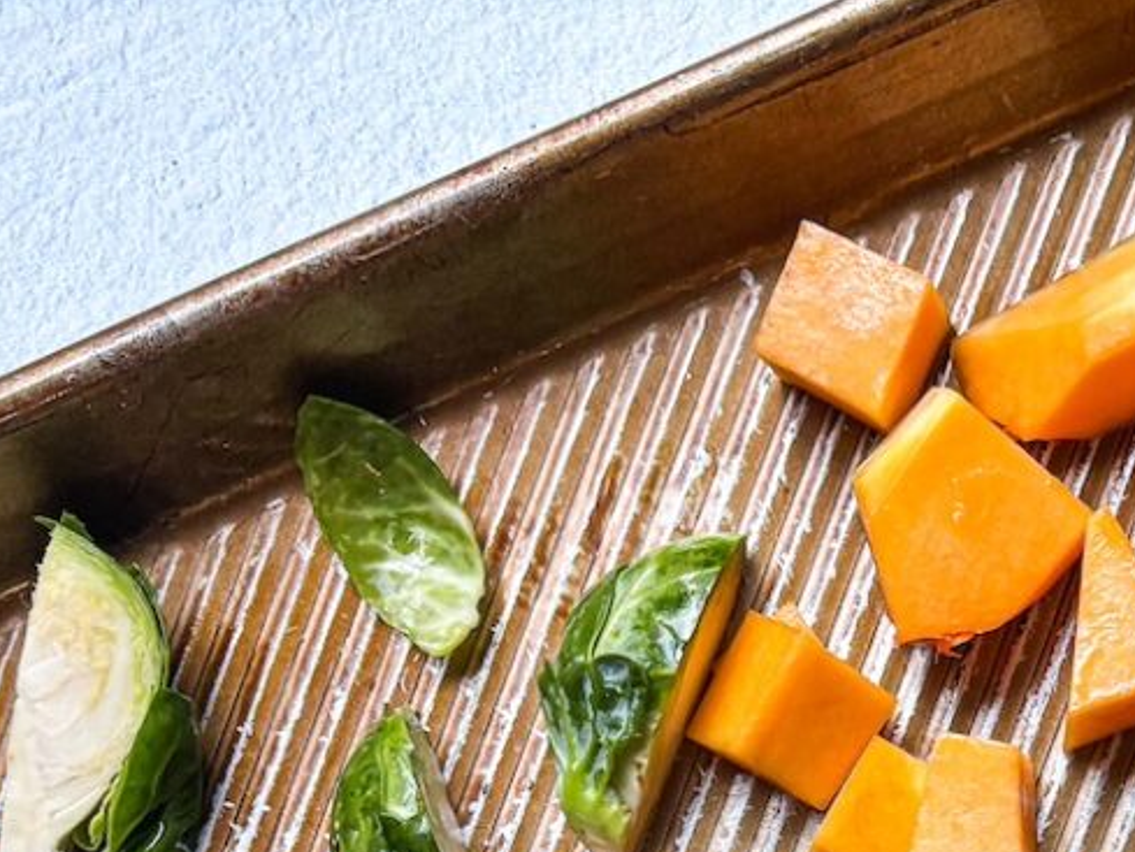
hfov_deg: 22.3
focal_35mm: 83
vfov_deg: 16.0
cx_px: 1232
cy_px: 1353
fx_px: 2722
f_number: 1.6
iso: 80
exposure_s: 1/120
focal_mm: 5.96
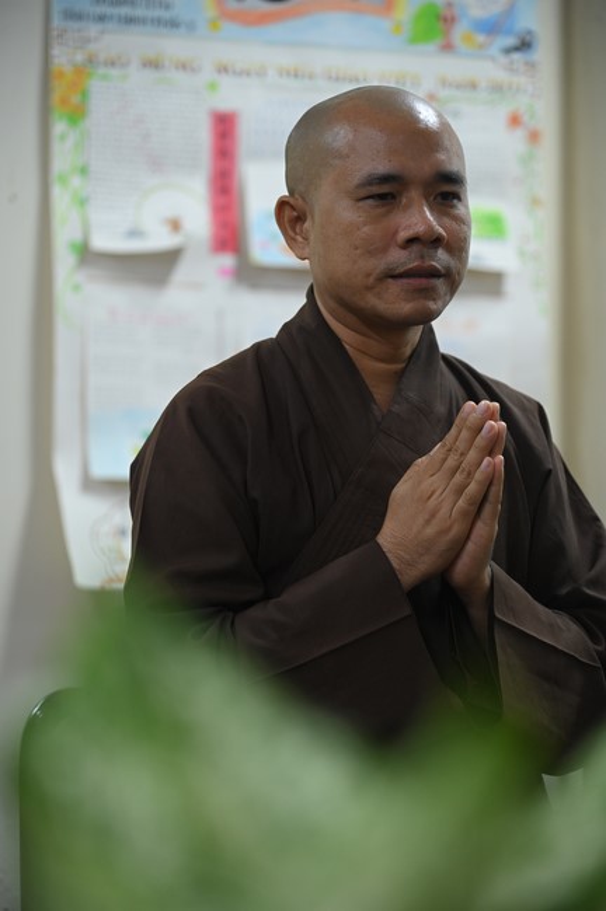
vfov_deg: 18.3
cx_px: 303
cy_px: 456
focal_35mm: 112
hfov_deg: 12.2
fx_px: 2834
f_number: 4
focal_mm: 112
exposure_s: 1/60
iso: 1600
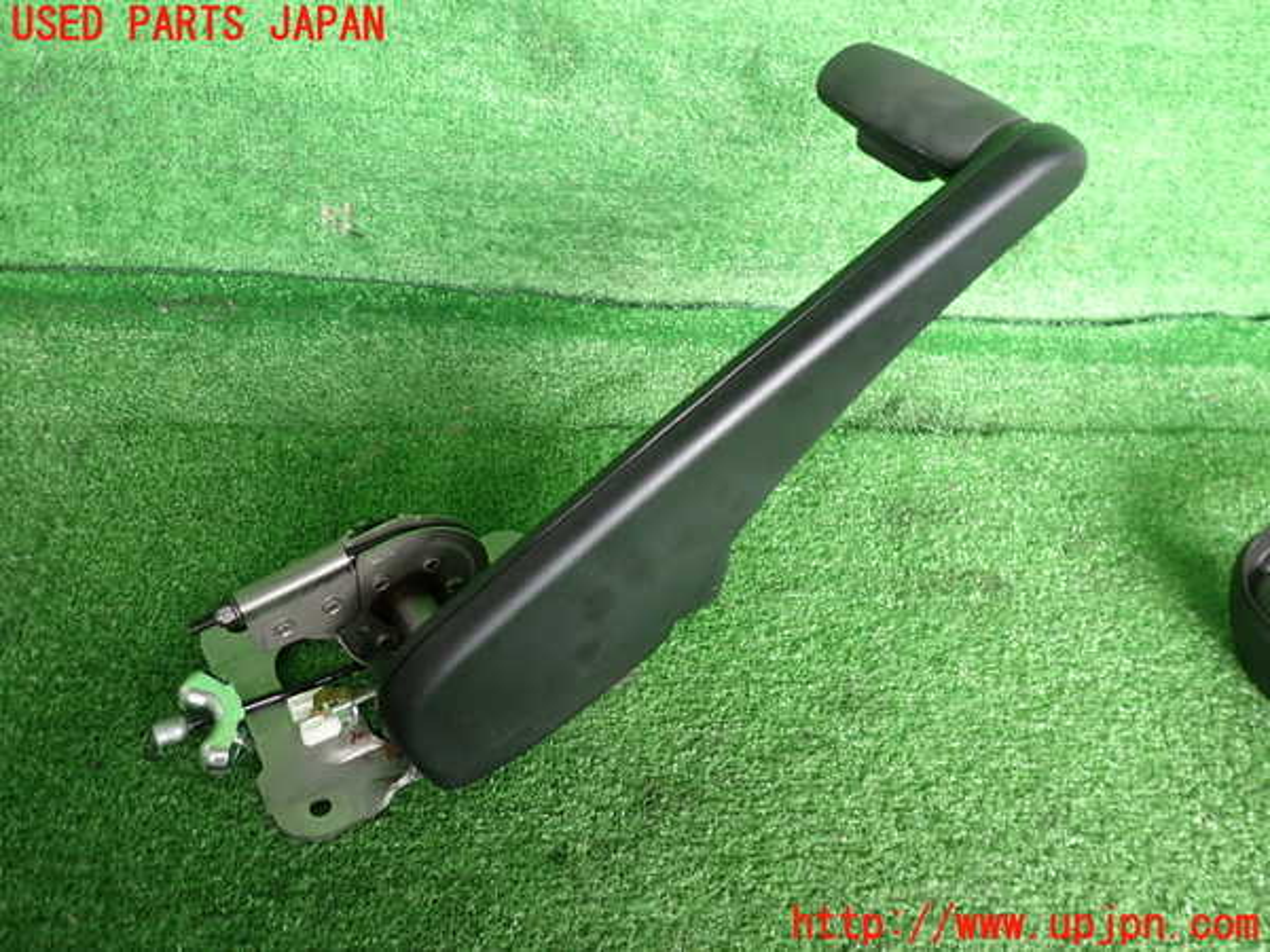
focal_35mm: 25
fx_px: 917
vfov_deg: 54.9
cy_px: 476
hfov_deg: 69.4
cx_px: 635
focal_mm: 4.5
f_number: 2
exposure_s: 1/40
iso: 200
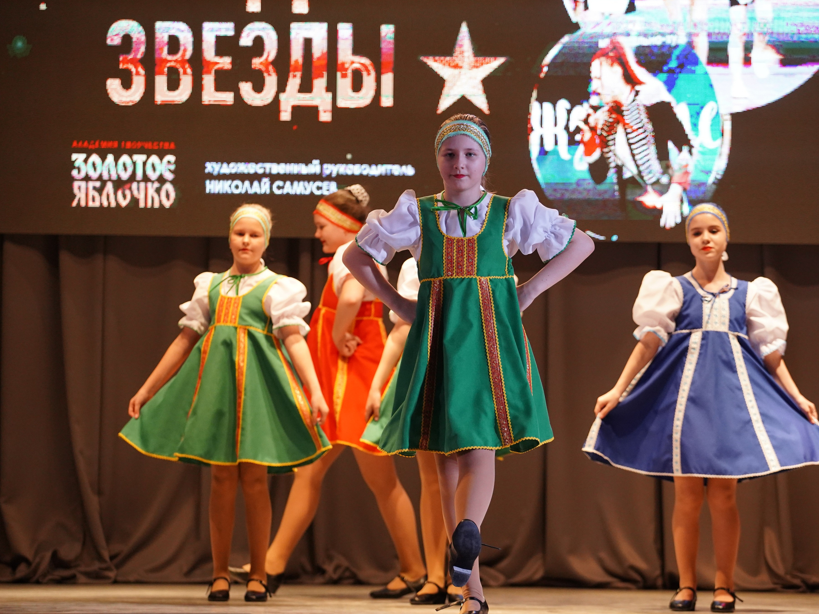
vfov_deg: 11.1
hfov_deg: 14.8
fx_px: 3146
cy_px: 306
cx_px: 458
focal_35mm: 133
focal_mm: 122
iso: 3200
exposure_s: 1/500
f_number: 4
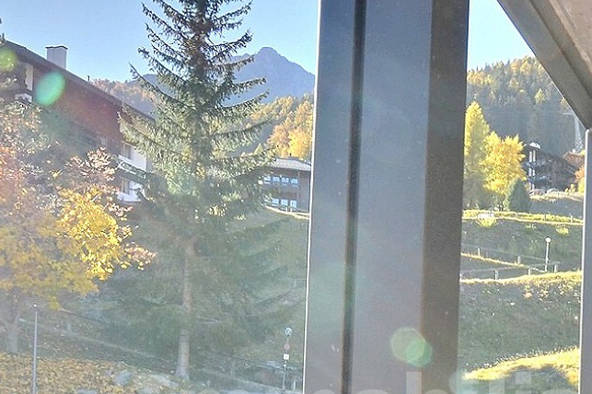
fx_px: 864
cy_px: 419
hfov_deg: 35.8
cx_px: 520
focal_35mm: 53
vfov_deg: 24.2
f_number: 9
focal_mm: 11
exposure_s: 1/2
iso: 400
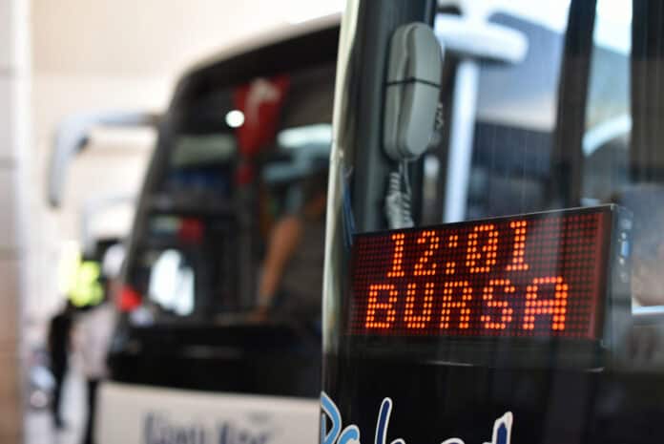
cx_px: 332
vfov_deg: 27.0
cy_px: 222
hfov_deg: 39.6
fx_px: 923
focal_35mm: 50
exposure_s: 1/60
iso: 200
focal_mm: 50
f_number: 2.5
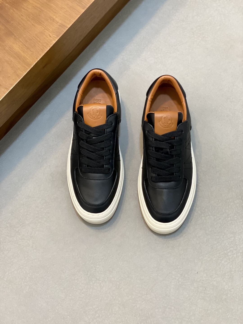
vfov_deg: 36.8
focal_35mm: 52
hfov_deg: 28.0
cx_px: 122
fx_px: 487
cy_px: 162
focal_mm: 6
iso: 200
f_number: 2
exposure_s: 1/100
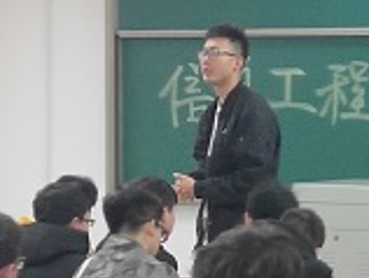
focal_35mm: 206
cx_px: 327
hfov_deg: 9.6
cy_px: 208
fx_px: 2199
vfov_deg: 7.2
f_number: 1.8
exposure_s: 1/50
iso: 324
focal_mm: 3.95
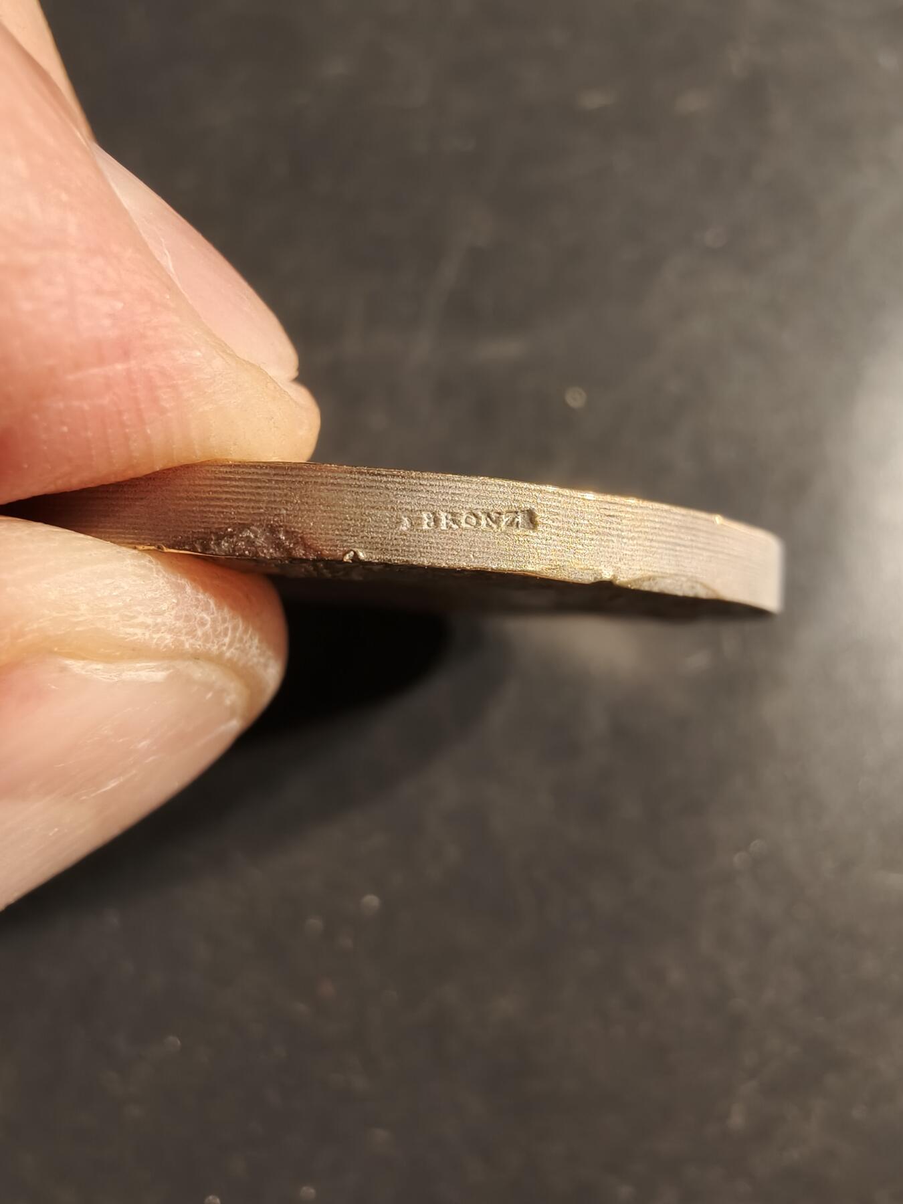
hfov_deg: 58.9
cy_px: 602
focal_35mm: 23
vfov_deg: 73.9
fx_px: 800
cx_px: 452
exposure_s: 1/56
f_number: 2
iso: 160
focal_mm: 2.32
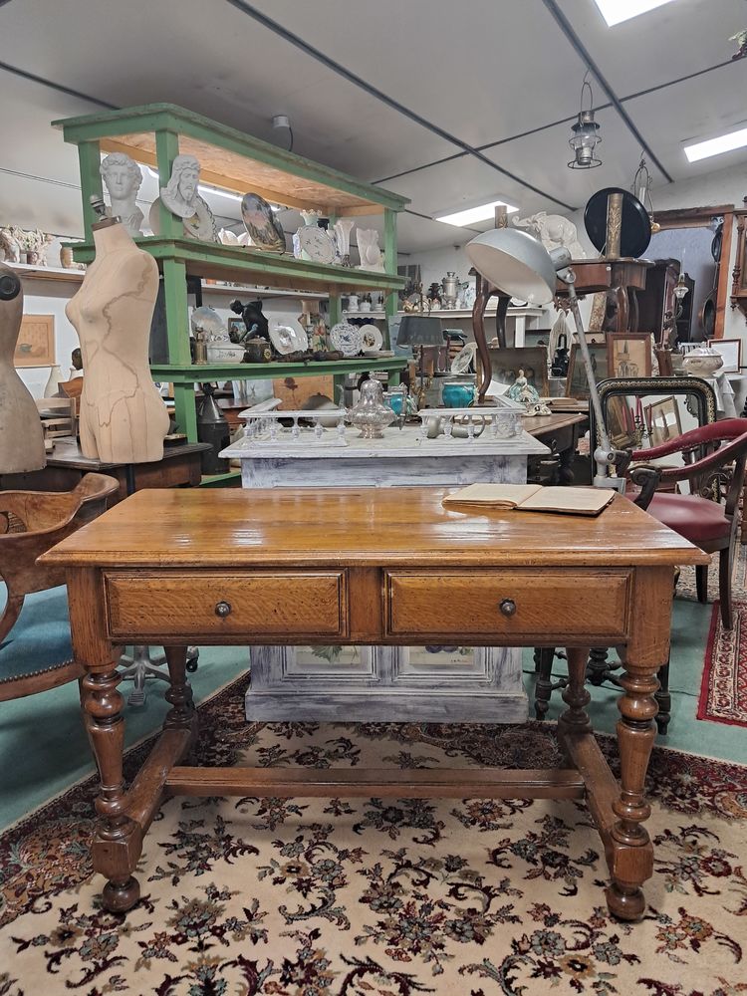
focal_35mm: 27
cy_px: 498
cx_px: 374
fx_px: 777
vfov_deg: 65.3
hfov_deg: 51.4
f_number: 1.8
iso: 320
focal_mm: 4
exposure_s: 1/50
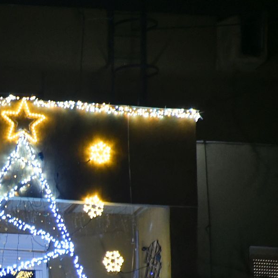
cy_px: 215
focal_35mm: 1034
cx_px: -58
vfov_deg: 1.7
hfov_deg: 1.7
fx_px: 9395
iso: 5000
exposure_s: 1/20
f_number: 5.6
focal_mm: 300
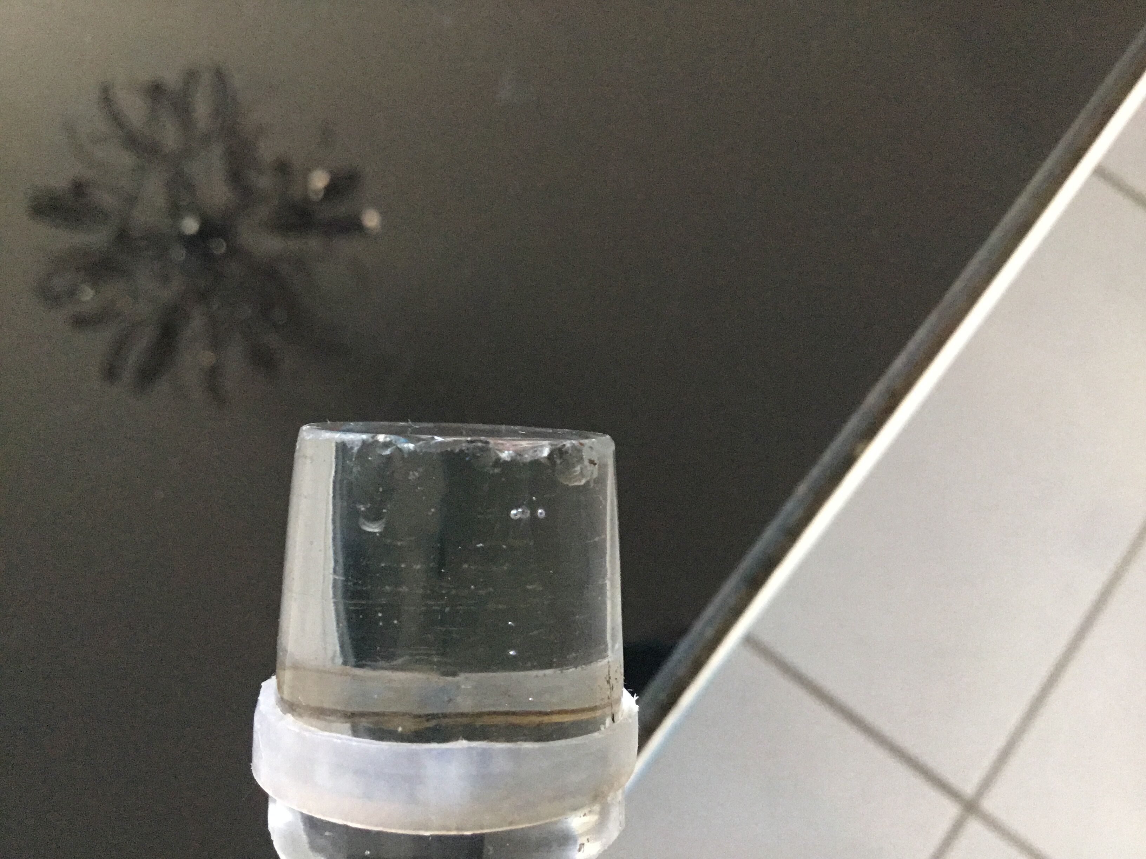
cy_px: 430
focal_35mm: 31
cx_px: 573
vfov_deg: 45.4
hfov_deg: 58.4
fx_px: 1026
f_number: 2.4
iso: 320
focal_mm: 3.3
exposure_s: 1/17
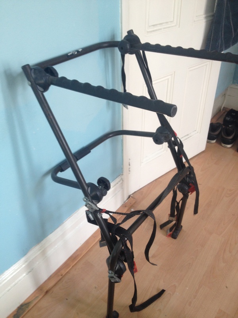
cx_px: 119
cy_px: 159
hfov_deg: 40.7
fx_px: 321
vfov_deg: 52.6
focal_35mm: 35
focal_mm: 4.28
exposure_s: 1/20
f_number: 2.4
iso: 80
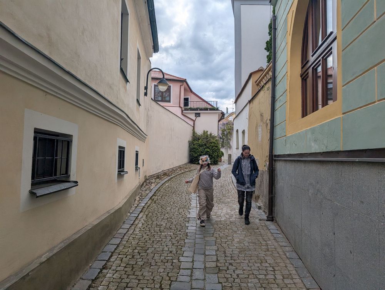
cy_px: 145
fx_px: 267
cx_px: 192
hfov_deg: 71.5
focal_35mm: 24
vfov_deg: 56.9
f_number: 1.68
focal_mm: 6.9
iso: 18
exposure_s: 1/1110
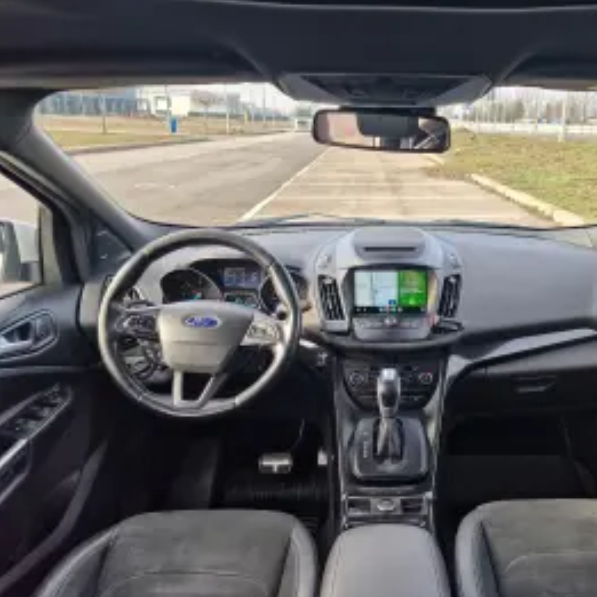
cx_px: 409
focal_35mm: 28
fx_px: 546
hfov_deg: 55.8
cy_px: 307
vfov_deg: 57.3
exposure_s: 1/180
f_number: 1.8
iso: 50
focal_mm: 6.4
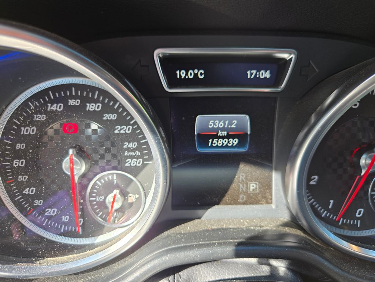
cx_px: 188
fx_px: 249
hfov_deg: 73.9
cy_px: 141
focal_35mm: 23
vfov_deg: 58.9
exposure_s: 1/150
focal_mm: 5.4
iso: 50
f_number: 1.8
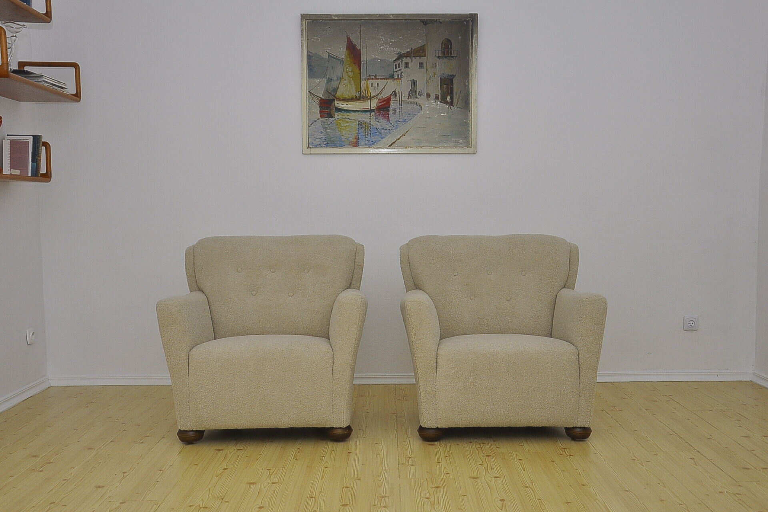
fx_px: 800
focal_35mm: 38
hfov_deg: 51.3
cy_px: 256
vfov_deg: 35.5
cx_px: 384
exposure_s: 1/160
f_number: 4
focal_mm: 25
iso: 400
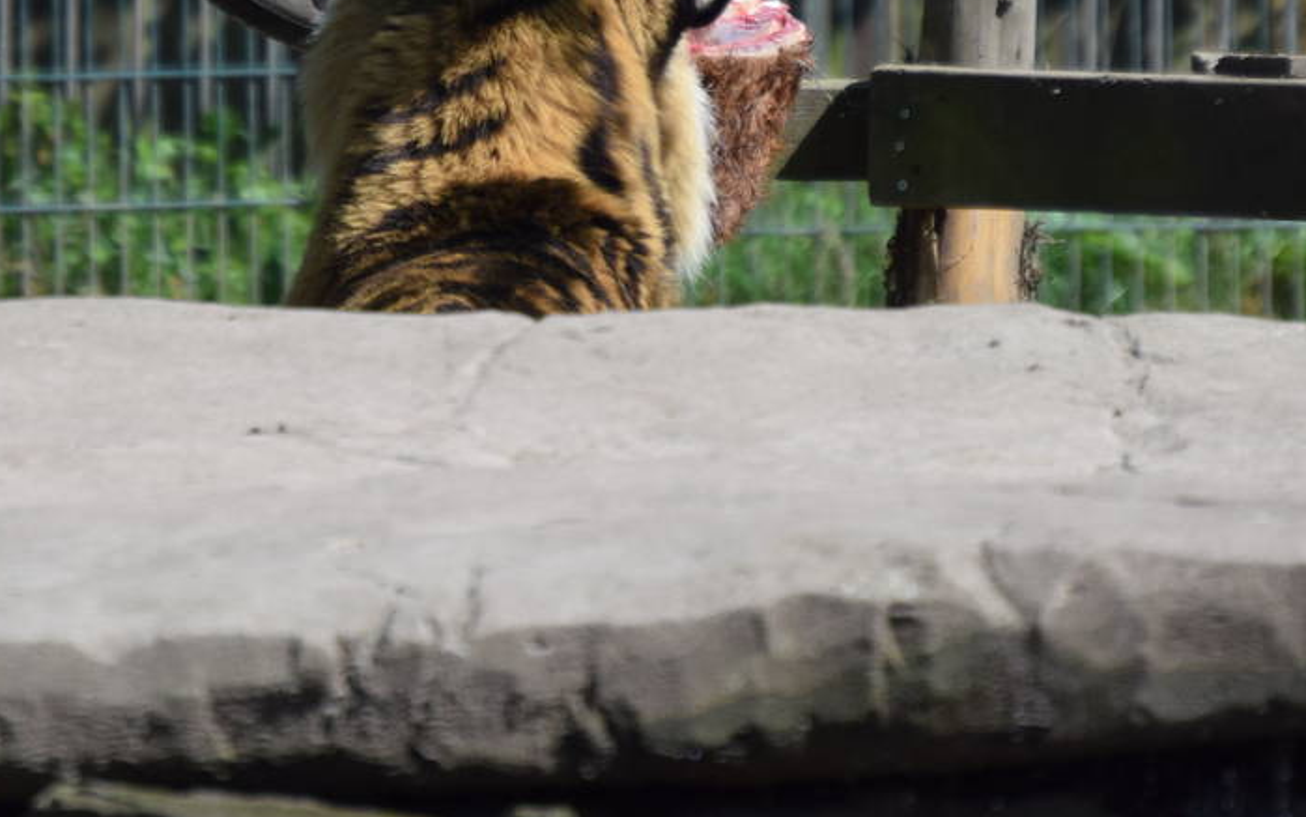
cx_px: 575
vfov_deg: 1.9
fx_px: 24917
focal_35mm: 700
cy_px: -139
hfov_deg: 3.0
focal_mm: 200
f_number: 5.6
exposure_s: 1/1250
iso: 400
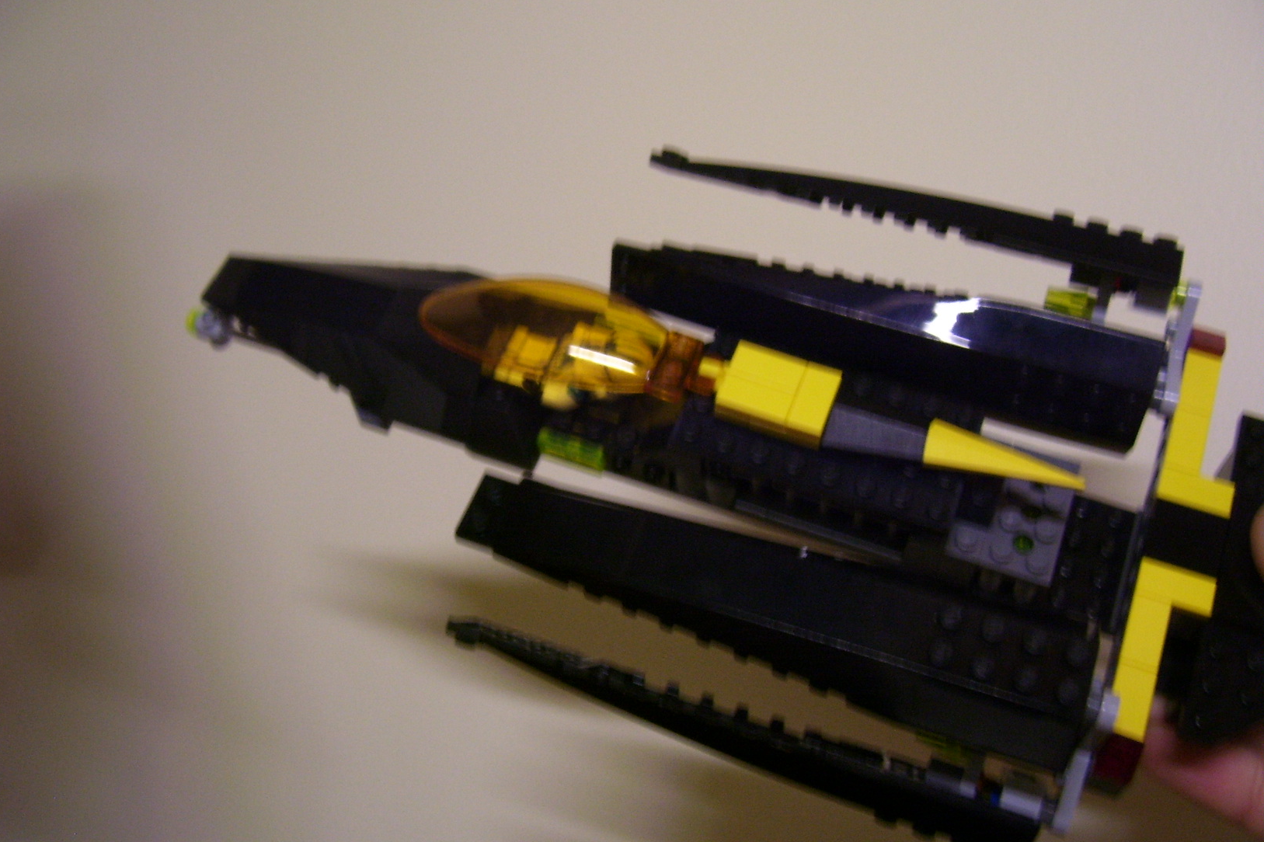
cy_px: 442
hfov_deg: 53.1
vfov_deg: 36.8
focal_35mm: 36
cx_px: 622
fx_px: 1264
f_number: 2.7
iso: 160
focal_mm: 5.6
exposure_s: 1/8
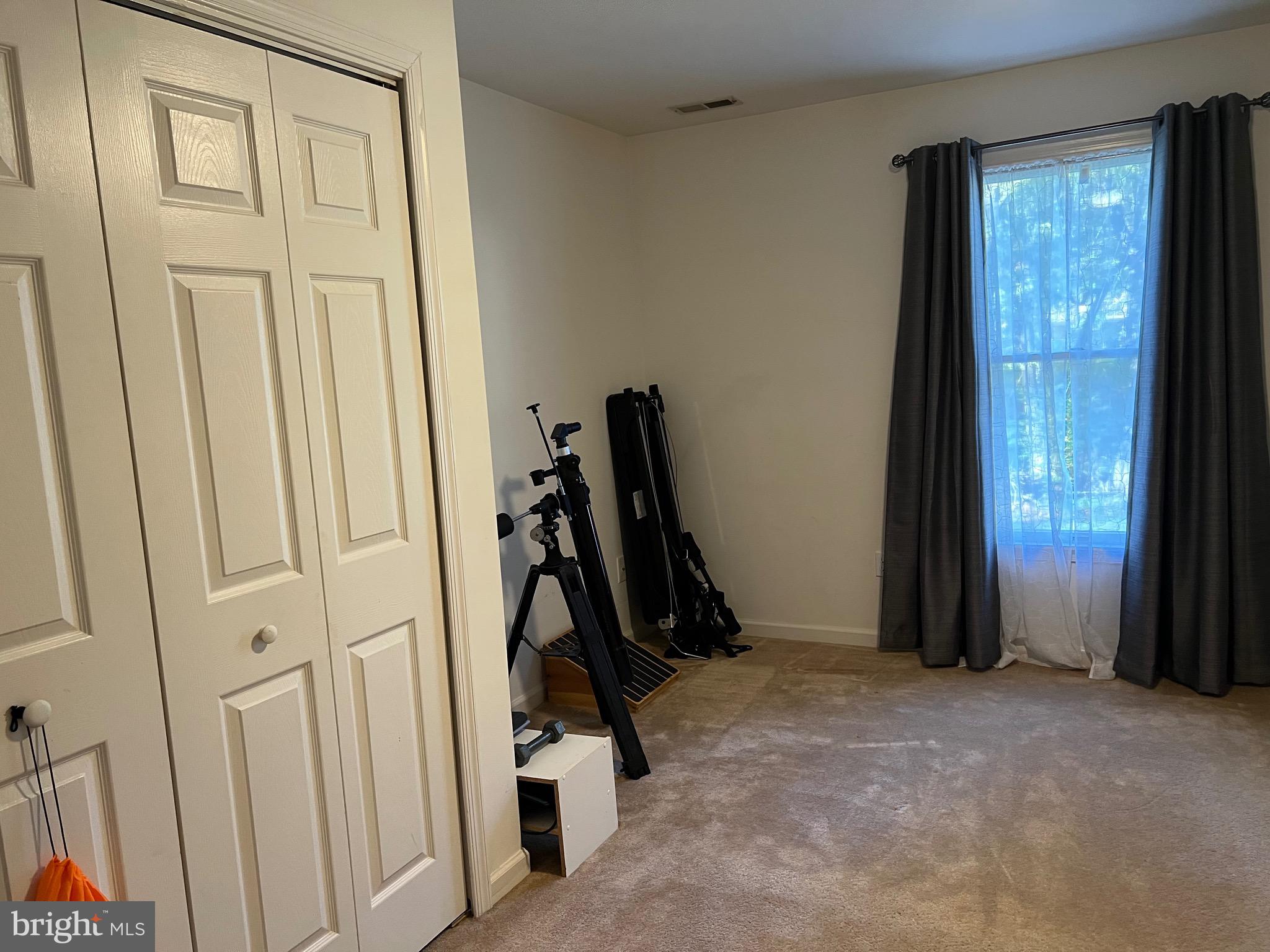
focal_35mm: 26
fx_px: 954
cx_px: 635
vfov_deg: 53.1
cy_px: 476
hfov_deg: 67.3
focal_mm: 5.7
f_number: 1.5
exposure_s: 1/60
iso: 200
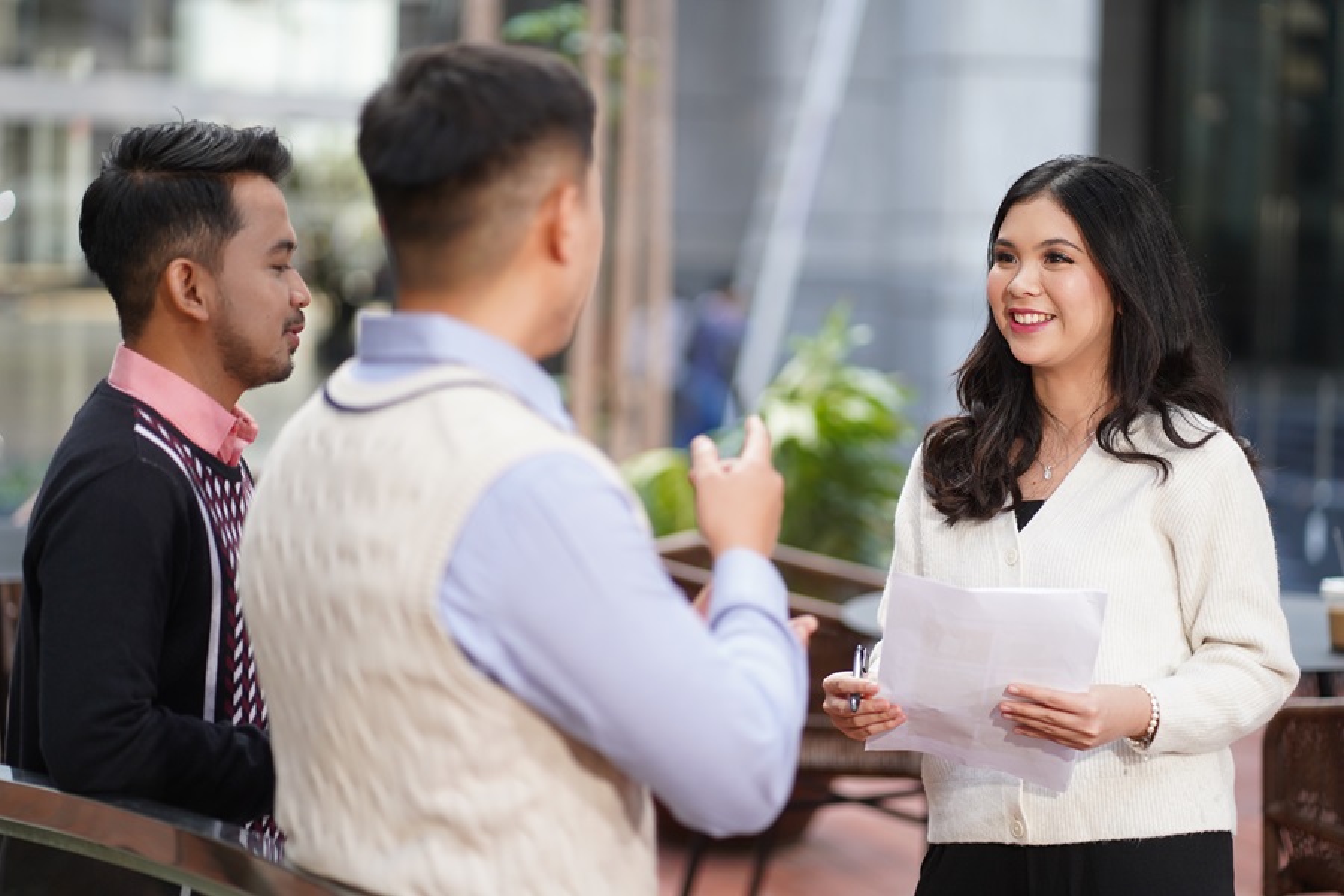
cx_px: 672
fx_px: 3173
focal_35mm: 85
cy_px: 448
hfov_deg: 23.9
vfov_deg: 16.1
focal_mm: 85
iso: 400
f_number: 1.8
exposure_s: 1/800
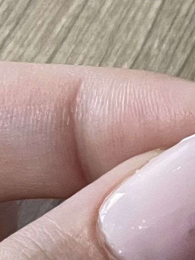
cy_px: 55
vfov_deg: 12.0
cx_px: 443
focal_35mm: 164
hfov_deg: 8.4
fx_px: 1232
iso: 320
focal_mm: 4.2
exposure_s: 1/60
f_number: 1.6
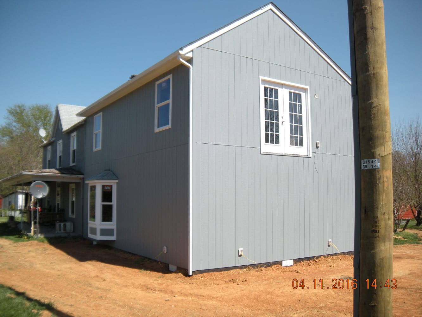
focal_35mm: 35
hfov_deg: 52.6
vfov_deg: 40.7
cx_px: 211
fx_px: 427
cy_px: 158
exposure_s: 1/622
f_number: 3.8
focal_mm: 5.9
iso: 64
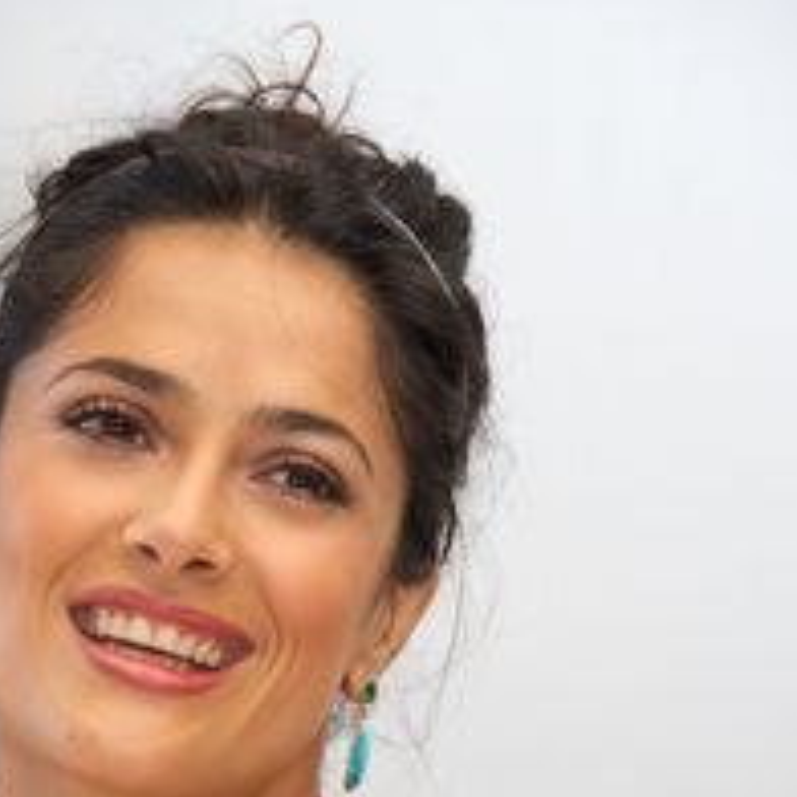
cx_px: 329
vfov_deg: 5.9
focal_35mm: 295
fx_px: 7684
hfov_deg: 5.9
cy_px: 638
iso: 640
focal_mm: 170
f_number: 5.6
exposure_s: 1/60
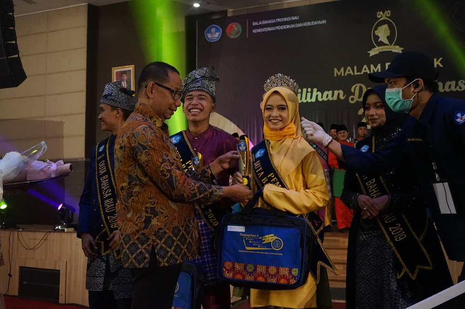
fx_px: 529
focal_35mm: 41
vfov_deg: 32.6
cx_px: 232
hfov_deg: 47.4
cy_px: 154
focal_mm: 41
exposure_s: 1/250
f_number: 5.6
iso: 6400
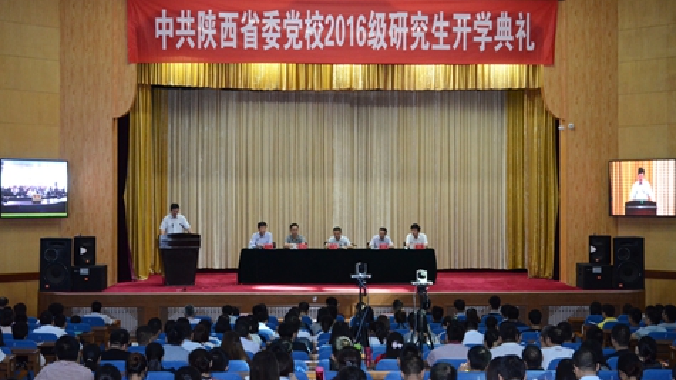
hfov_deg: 37.5
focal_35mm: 56
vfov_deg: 21.6
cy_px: 192
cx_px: 339
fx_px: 995
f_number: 6.3
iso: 3200
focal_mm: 35
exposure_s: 1/160
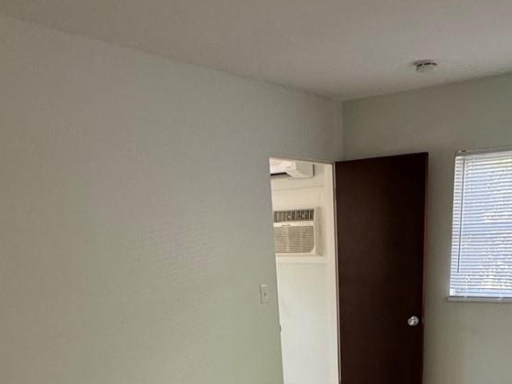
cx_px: 339
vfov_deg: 30.3
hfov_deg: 46.1
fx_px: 592
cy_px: 466
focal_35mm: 40
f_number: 2.2
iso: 160
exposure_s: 1/60
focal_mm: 2.22
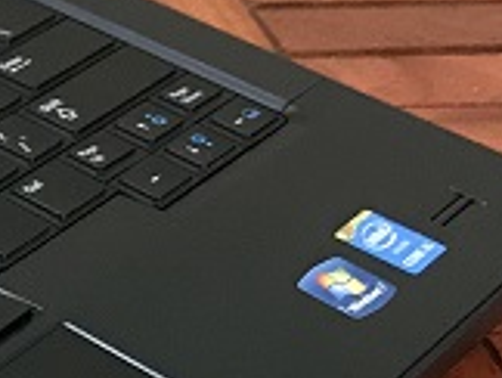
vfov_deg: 10.8
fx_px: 2004
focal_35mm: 138
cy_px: 93
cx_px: -502
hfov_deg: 12.5
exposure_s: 1/11
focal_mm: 3.99
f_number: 1.8
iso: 100
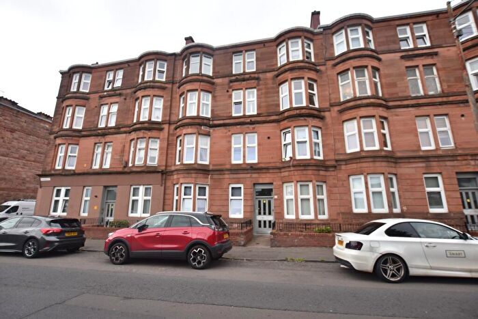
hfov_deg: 95.0
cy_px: 160
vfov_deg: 72.1
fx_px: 219
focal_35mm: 16
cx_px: 239
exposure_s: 1/50
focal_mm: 11
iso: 100
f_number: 3.5
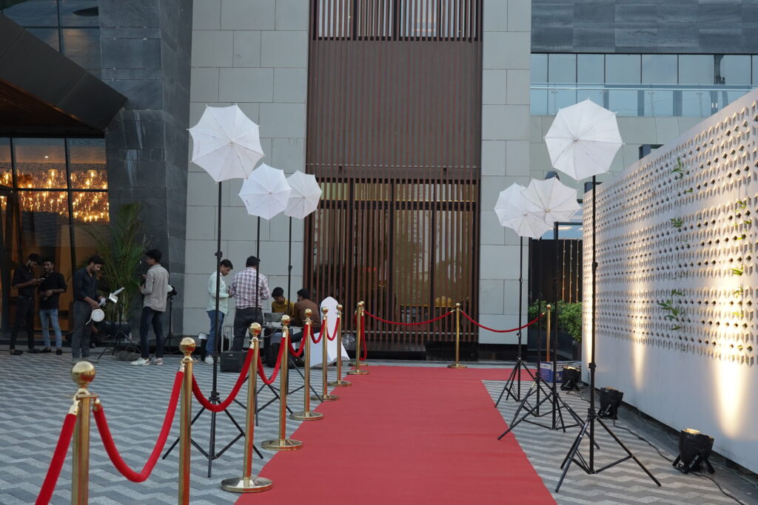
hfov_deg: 46.4
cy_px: 252
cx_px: 379
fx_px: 884
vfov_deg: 31.9
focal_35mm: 42
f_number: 3.5
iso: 1000
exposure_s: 1/160
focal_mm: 28
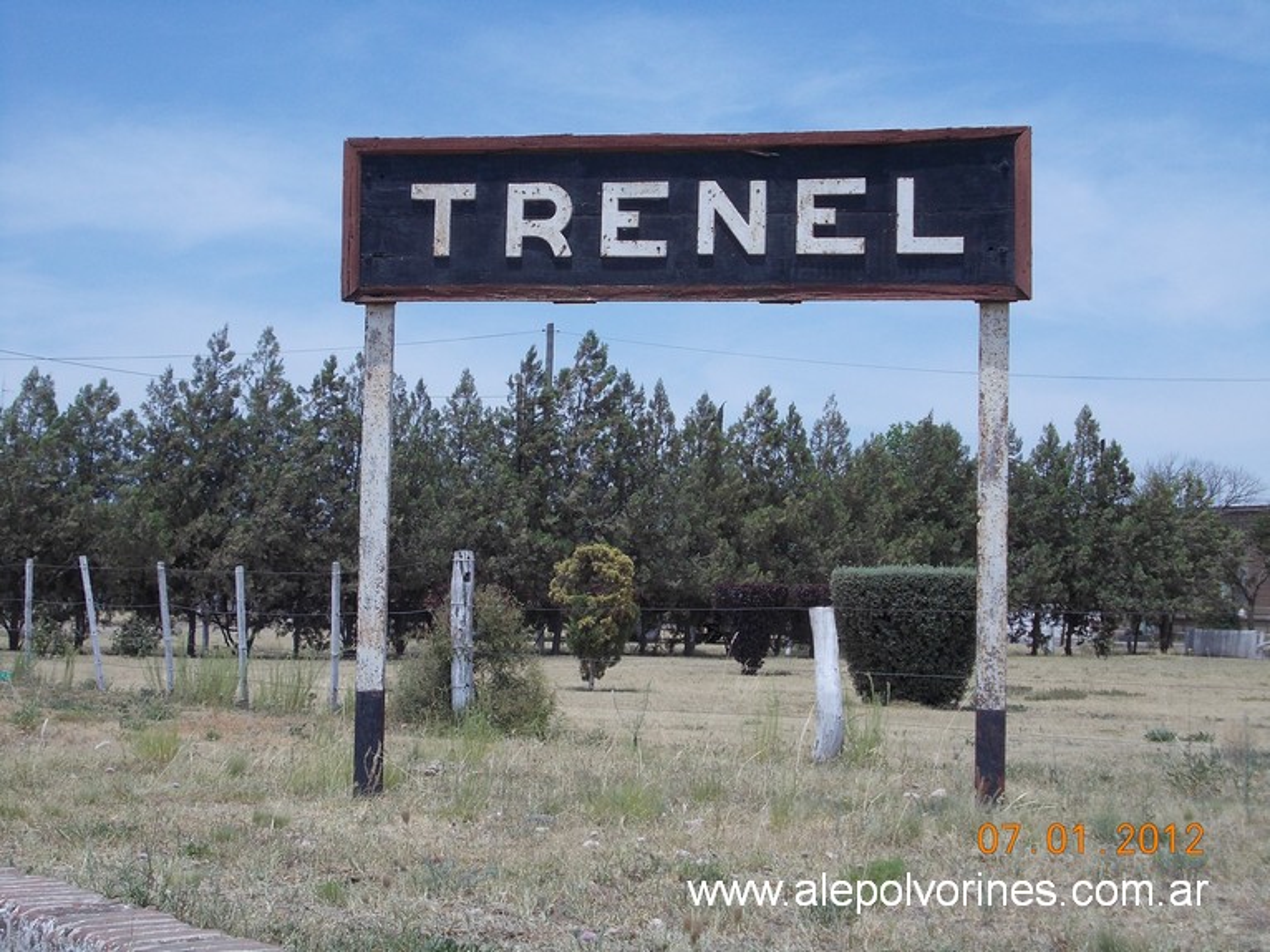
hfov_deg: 32.2
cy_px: 476
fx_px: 2201
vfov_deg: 24.4
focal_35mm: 60
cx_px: 635
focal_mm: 8.5
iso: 80
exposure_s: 1/200
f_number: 8
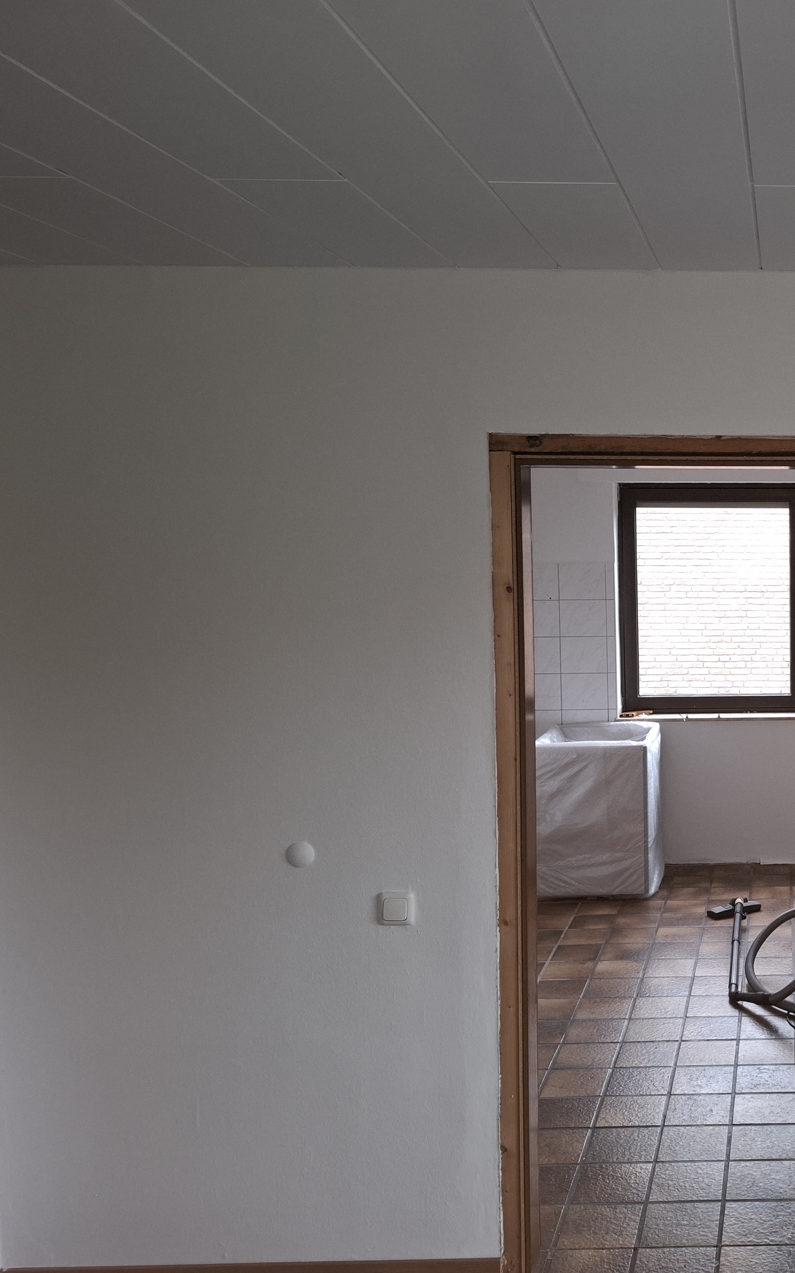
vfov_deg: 58.1
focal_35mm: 33
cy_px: 641
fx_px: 1144
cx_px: 839
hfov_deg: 34.1
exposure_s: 1/50
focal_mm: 5.54
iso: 200
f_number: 1.8
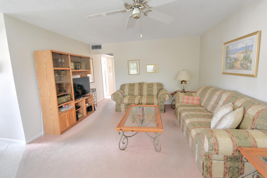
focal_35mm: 15
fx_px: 111
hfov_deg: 100.4
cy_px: 89
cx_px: 134
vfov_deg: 77.4
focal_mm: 15
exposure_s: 30
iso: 100
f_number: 16
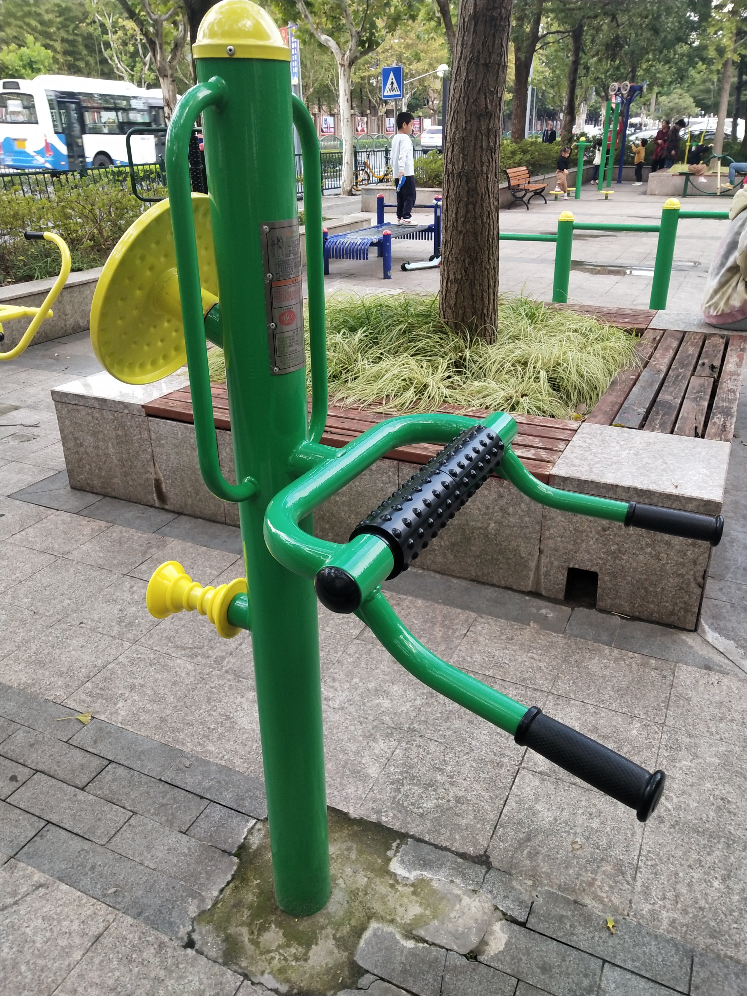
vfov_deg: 60.0
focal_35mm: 30
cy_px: 498
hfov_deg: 46.8
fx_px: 863
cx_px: 374
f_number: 1.8
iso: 137
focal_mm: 3.95
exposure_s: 1/100
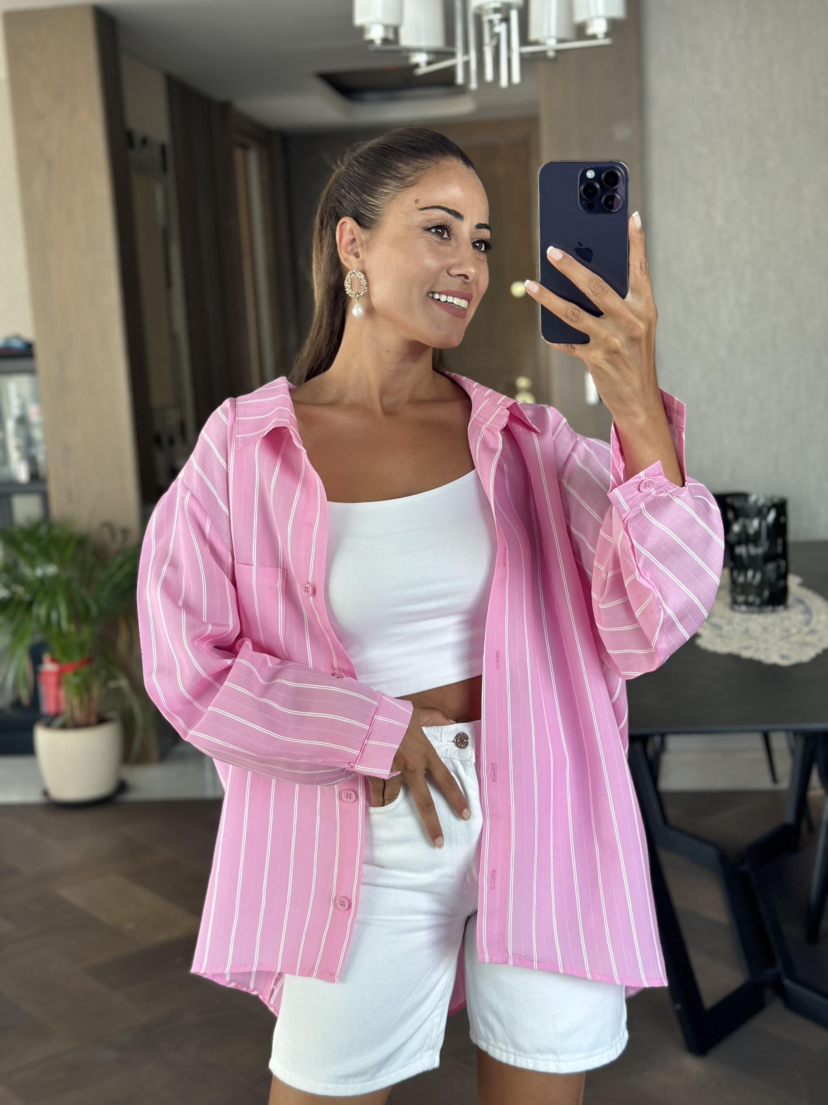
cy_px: 552
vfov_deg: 39.7
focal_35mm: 48
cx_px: 414
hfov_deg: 30.3
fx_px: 1531
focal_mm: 6.86
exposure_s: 1/67
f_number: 1.78
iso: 125
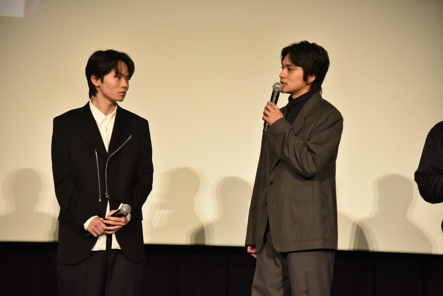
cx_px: 222
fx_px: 1293
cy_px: 148
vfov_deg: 13.1
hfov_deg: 19.4
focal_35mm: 105
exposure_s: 1/320
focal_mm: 105
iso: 4000
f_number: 4
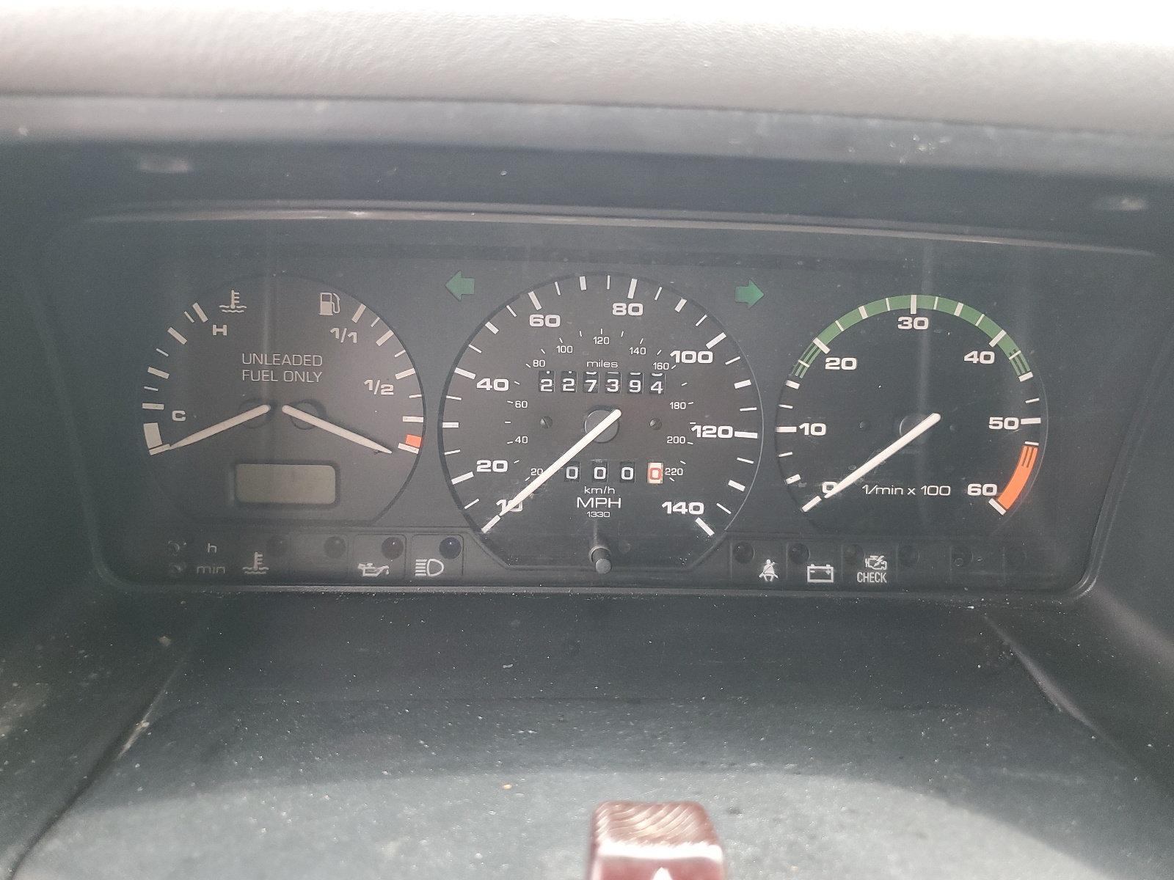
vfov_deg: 53.1
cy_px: 440
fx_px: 882
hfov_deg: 67.3
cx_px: 587
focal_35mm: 26
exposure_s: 1/120
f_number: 1.5
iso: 88
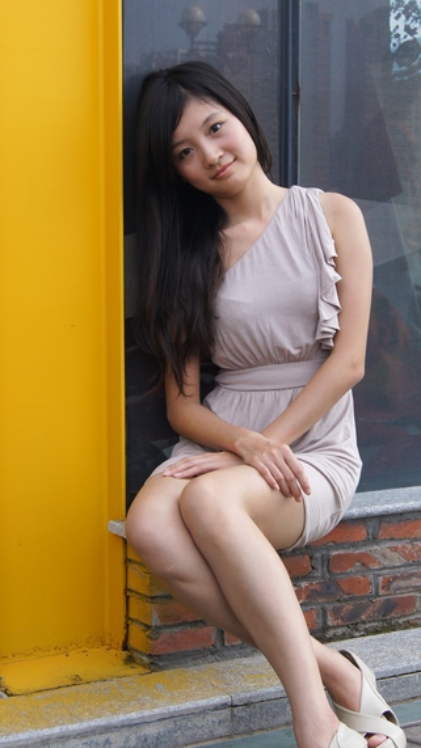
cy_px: 376
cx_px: 265
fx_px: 1310
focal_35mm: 66
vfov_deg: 31.9
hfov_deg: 18.2
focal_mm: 30
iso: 200
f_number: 4.5
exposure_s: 1/400
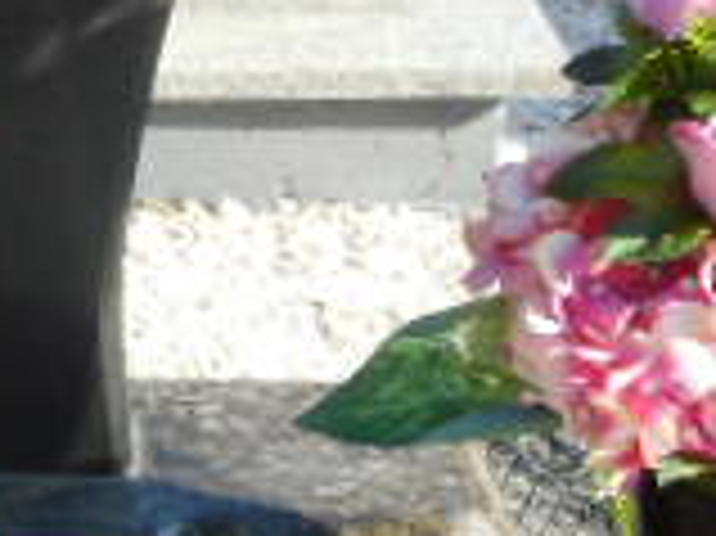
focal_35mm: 157
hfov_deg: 11.4
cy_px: -162
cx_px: -707
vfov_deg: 9.3
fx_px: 3245
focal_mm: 6.9
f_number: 4.5
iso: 80
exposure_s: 1/160
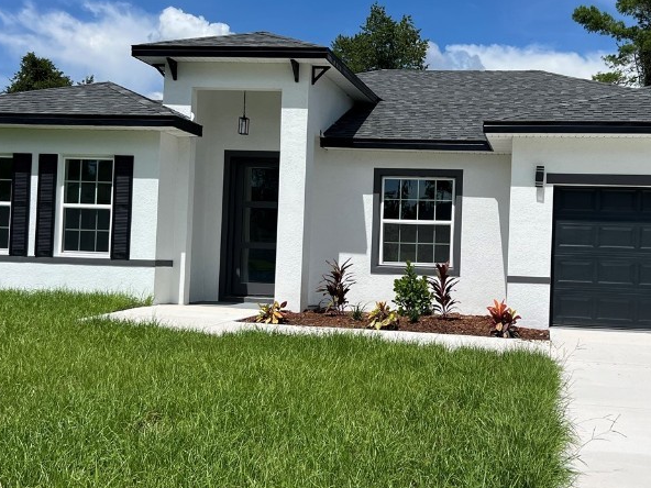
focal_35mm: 45
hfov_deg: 41.4
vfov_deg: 32.2
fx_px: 846
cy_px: 240
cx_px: 442
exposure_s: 1/9434
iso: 50
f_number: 1.5
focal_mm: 5.7
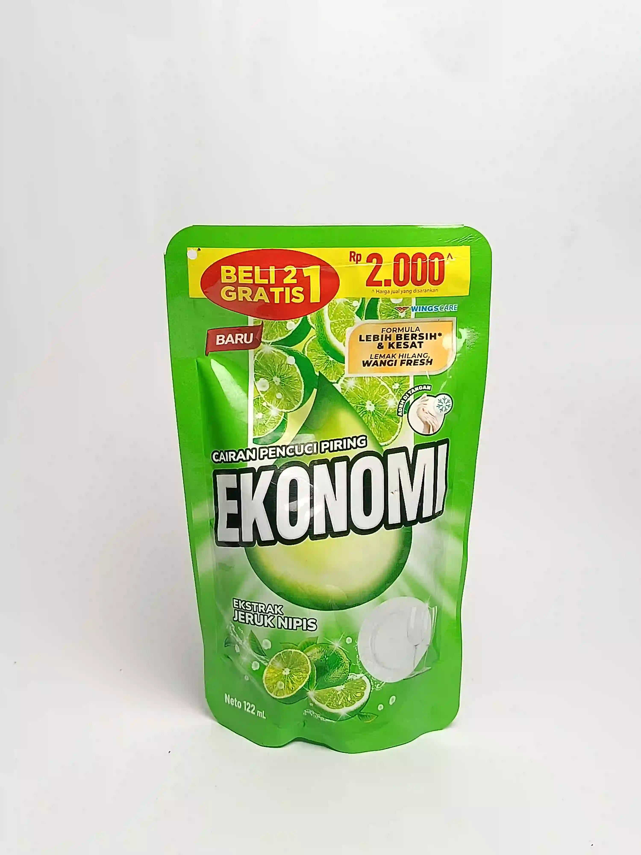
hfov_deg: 33.6
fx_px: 1062
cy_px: 428
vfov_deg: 43.9
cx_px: 320
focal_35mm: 43
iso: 99
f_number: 1.7
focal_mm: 5.24
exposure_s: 1/100
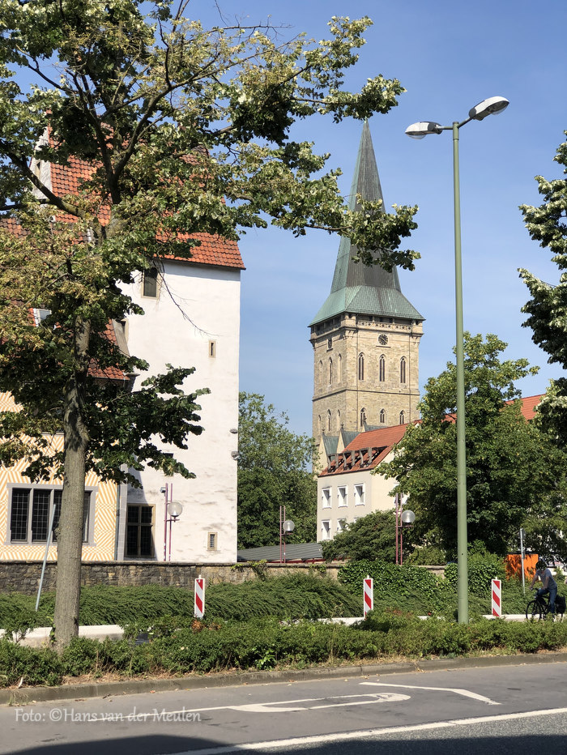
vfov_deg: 33.8
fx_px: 1244
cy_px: 378
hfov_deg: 25.7
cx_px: 284
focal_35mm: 57
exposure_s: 1/906
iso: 20
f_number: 2.8
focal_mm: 6.6
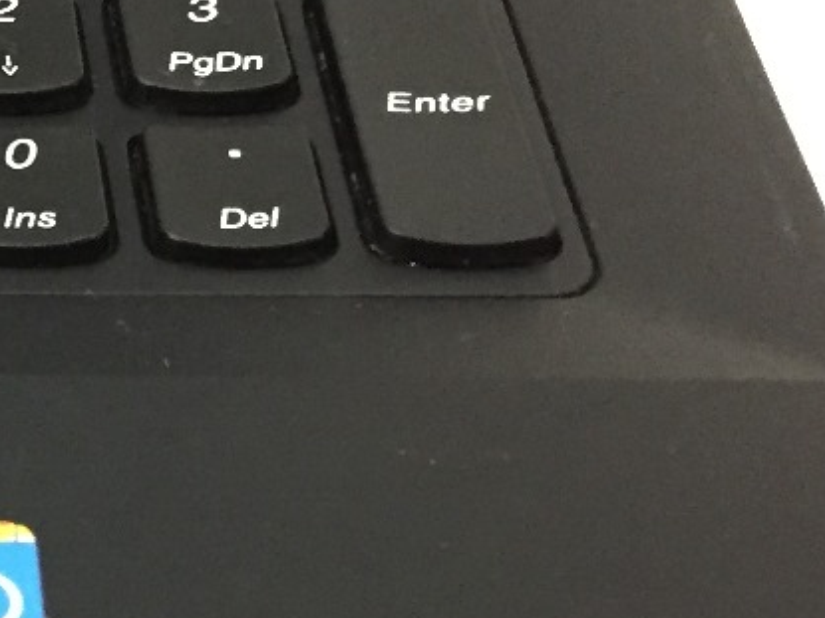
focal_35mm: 114
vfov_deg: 13.0
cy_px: 401
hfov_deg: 15.6
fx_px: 2716
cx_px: -495
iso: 250
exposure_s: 1/20
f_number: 2.2
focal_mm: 4.15
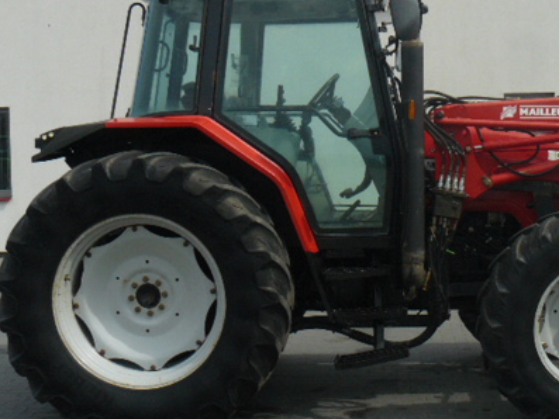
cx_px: 397
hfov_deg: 32.8
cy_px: 183
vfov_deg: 25.2
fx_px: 937
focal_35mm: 58
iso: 100
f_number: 5.6
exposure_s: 1/400
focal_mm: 6
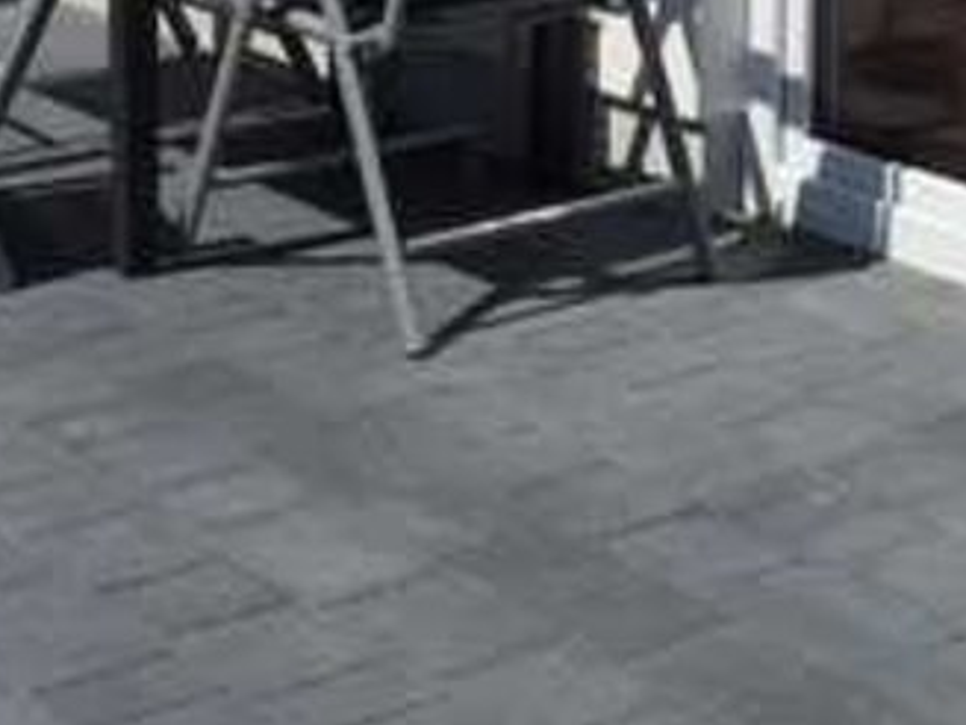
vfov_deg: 13.2
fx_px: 2958
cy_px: -374
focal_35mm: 106
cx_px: 1113
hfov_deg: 17.8
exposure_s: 1/4950
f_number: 2.2
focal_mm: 4.15
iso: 32
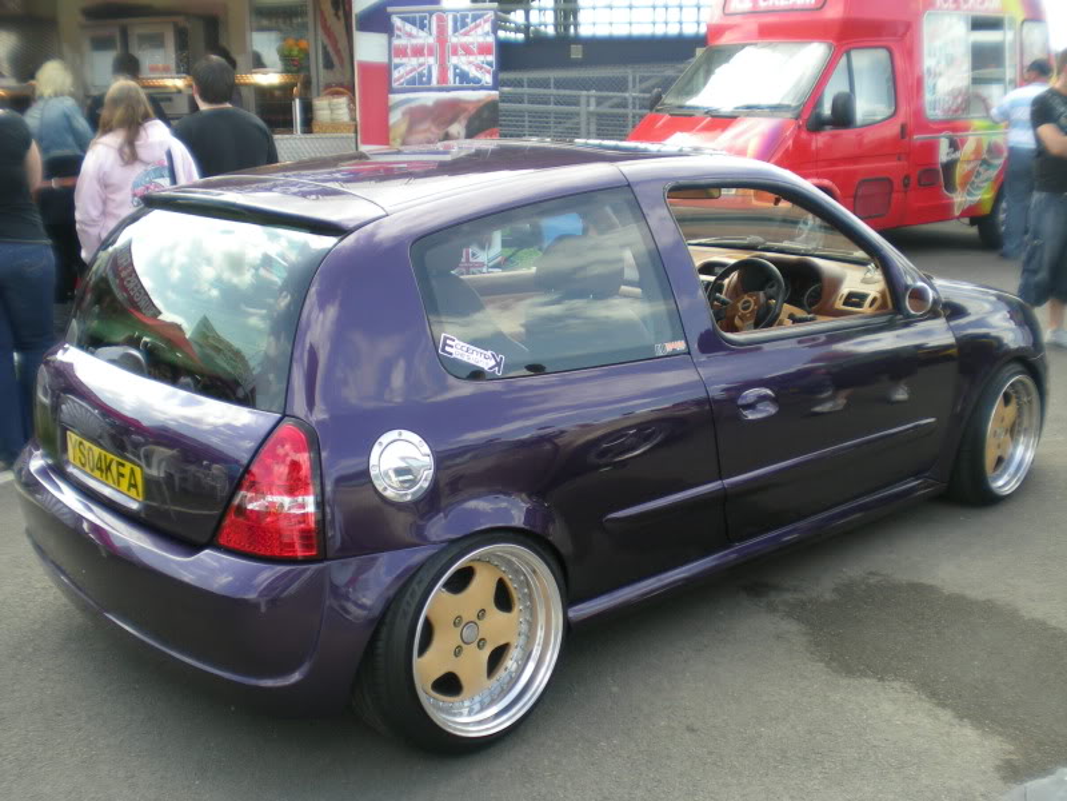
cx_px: 534
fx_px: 1171
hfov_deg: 49.0
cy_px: 400
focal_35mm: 38
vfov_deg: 37.7
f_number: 3.1
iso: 50
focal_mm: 6.3
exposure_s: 1/120
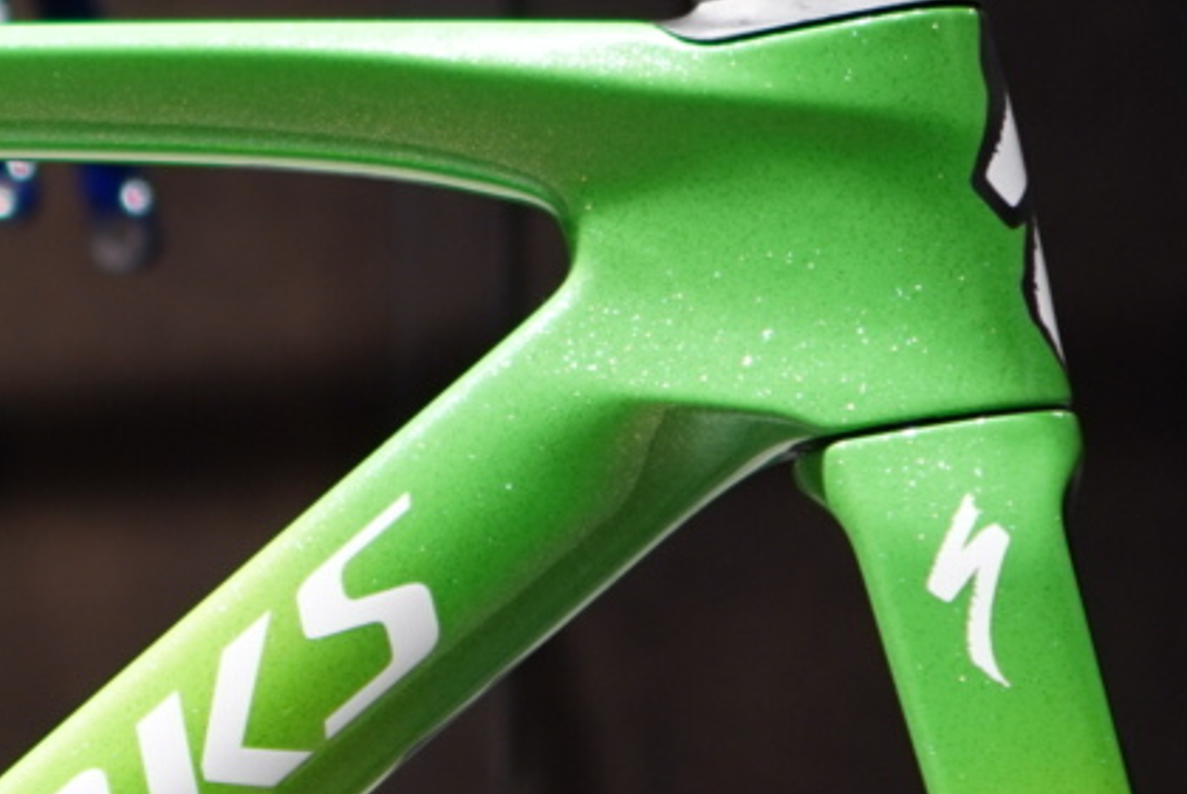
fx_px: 6665
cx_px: -311
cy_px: 548
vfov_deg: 6.8
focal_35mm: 202
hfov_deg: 10.0
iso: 320
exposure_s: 1/250
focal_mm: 35
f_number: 1.8
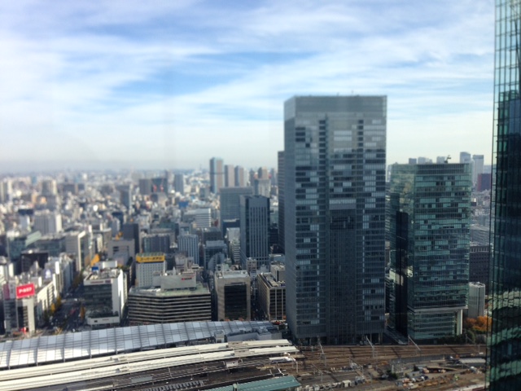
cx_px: 260
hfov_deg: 55.4
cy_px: 196
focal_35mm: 33
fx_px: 497
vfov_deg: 42.9
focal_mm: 4.12
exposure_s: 1/951
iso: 50
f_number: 2.4
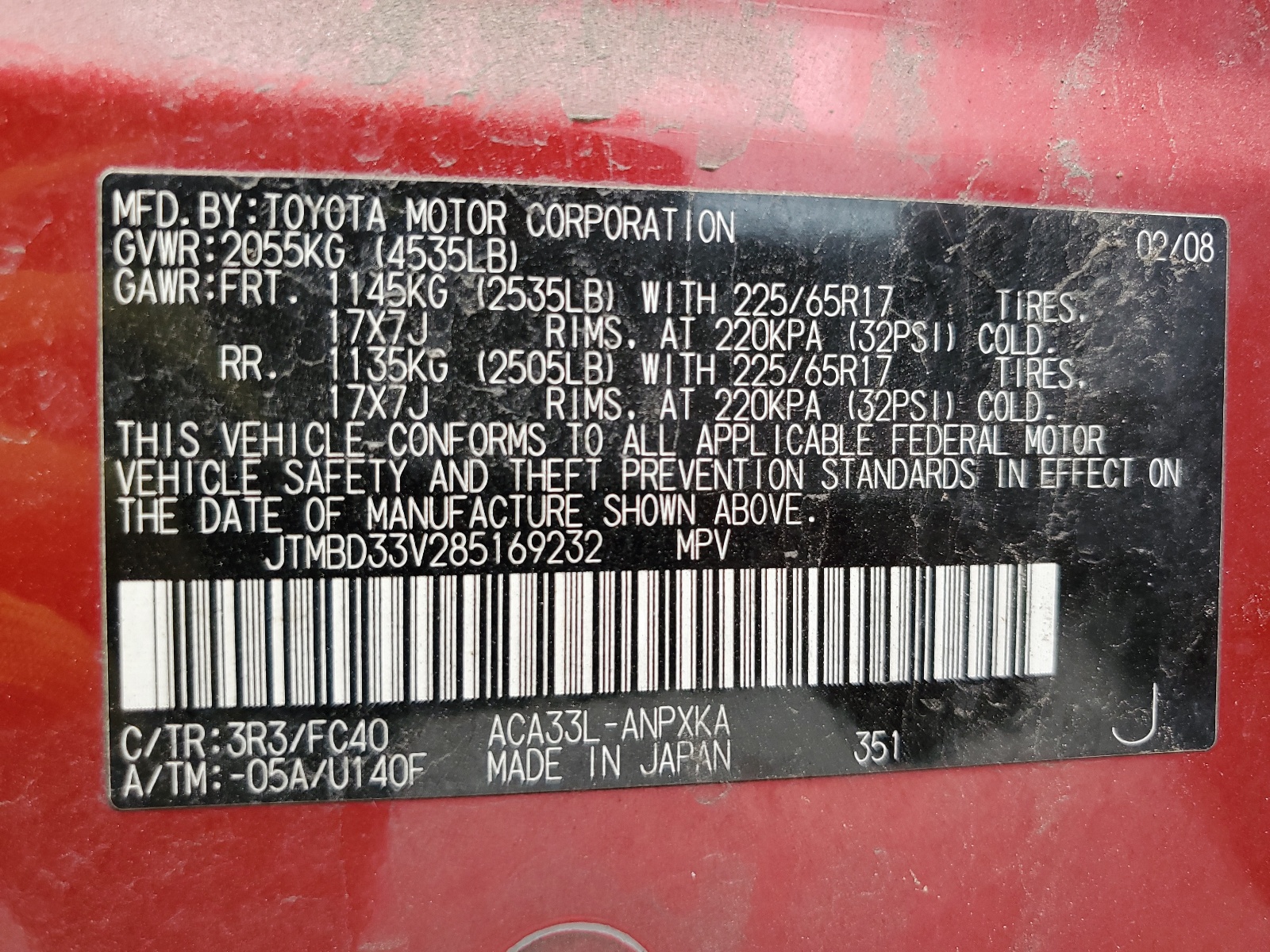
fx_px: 954
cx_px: 635
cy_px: 476
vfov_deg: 53.1
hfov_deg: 67.3
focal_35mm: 26
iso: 73
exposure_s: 1/120
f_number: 1.5
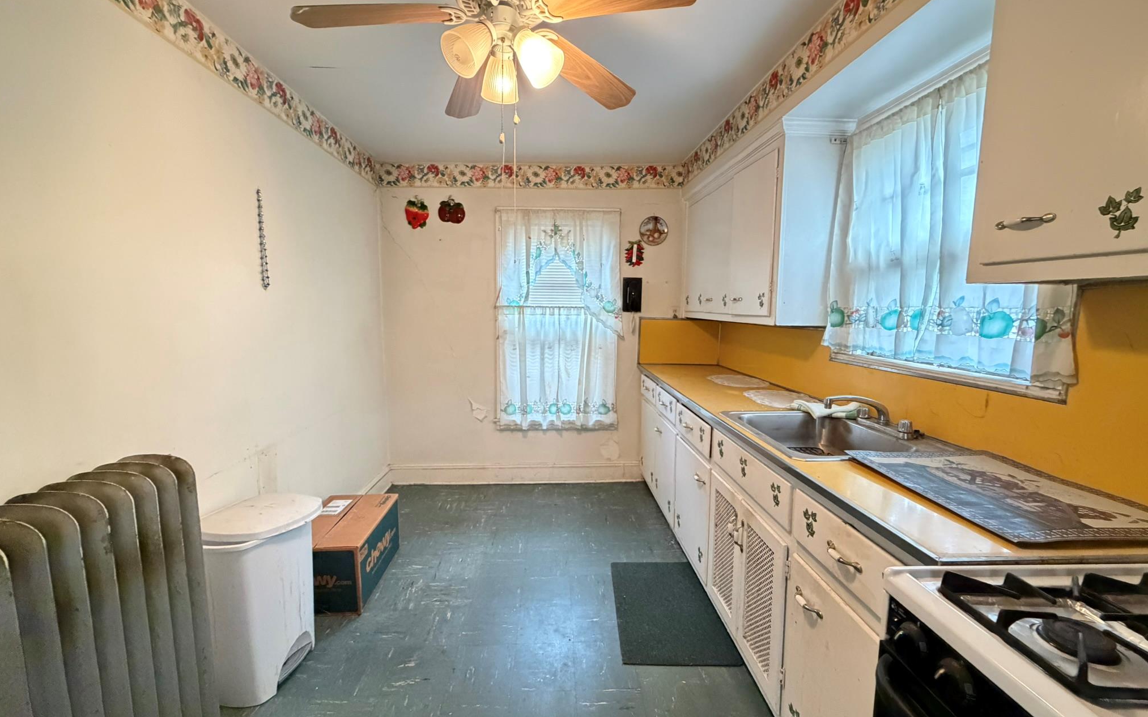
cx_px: 577
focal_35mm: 15
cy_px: 359
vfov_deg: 74.8
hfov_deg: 101.5
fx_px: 469
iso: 1000
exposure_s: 1/40
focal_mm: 2.22
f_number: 2.2
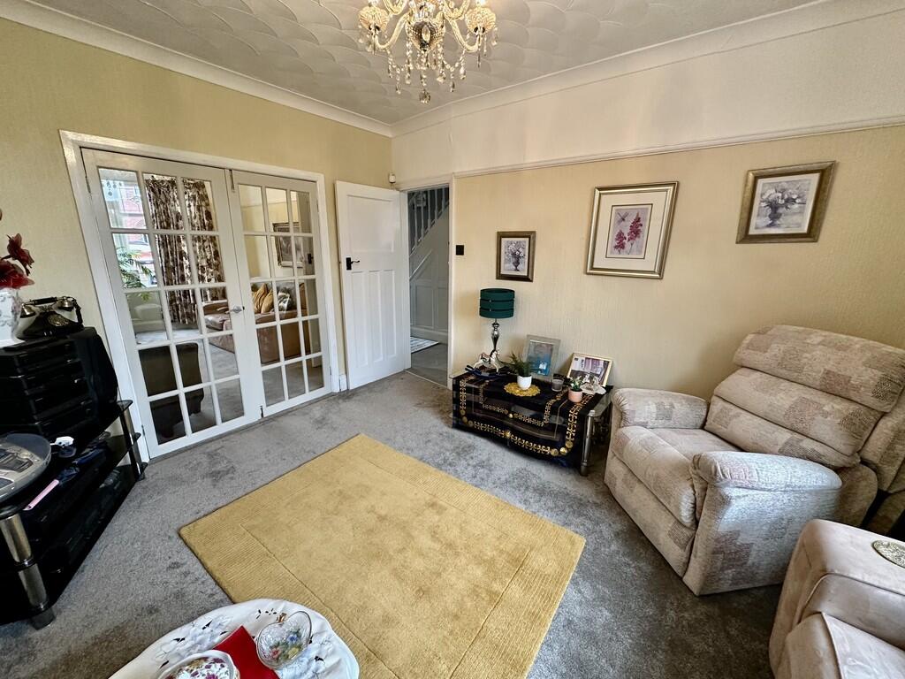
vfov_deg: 85.7
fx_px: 366
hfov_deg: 102.1
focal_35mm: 14
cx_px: 452
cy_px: 340
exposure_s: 1/100
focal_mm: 2.22
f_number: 2.2
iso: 250
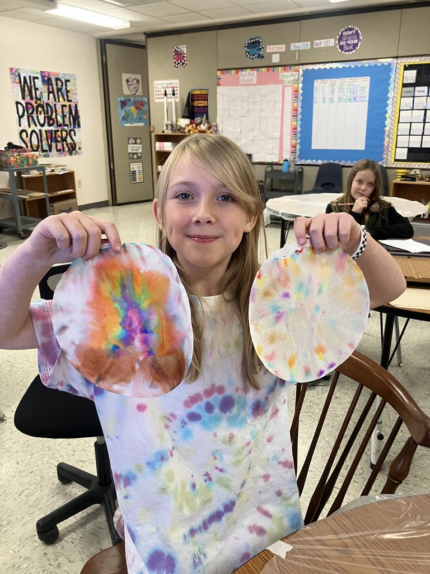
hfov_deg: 49.7
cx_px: 215
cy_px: 287
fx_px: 464
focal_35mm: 28
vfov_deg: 63.4
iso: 100
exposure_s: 1/60
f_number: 1.8
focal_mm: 3.99
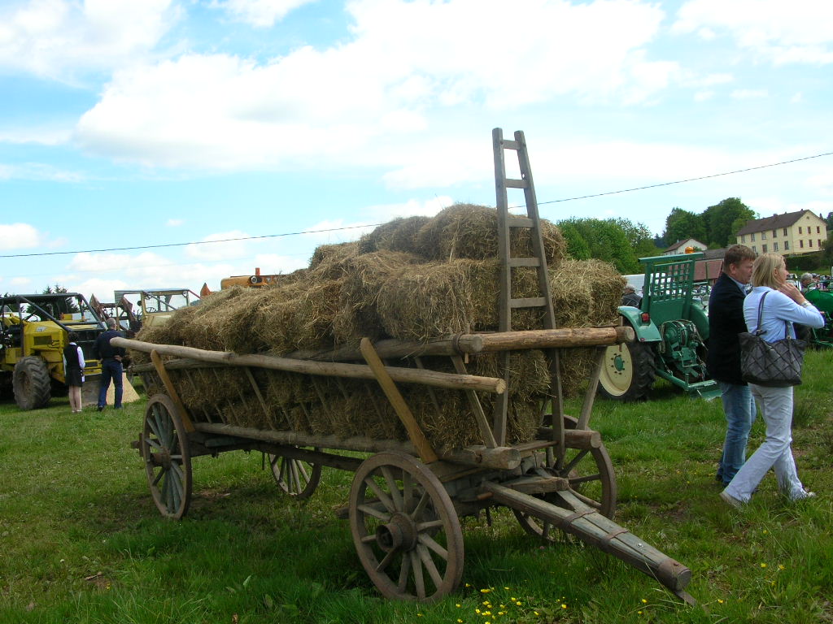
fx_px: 842
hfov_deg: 52.6
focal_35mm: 35
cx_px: 416
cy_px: 312
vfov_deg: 40.7
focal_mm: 5.8
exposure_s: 1/159
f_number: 5.6
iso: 50
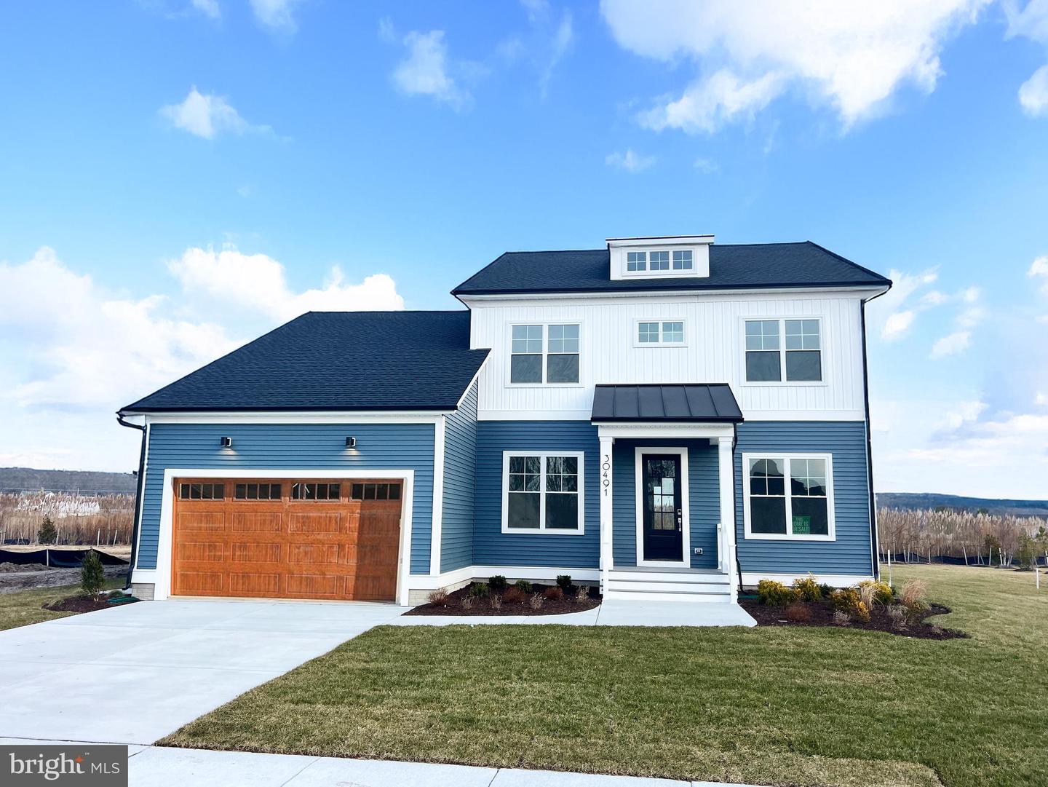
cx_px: 524
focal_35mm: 26
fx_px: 787
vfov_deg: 53.1
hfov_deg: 67.3
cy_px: 394
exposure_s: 1/1079
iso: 50
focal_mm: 5.7
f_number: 1.5
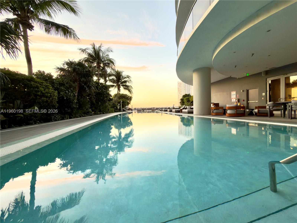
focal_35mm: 14
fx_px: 120
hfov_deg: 102.1
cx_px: 148
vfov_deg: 85.7
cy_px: 112
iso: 64
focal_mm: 2.22
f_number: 2.2
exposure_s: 1/36
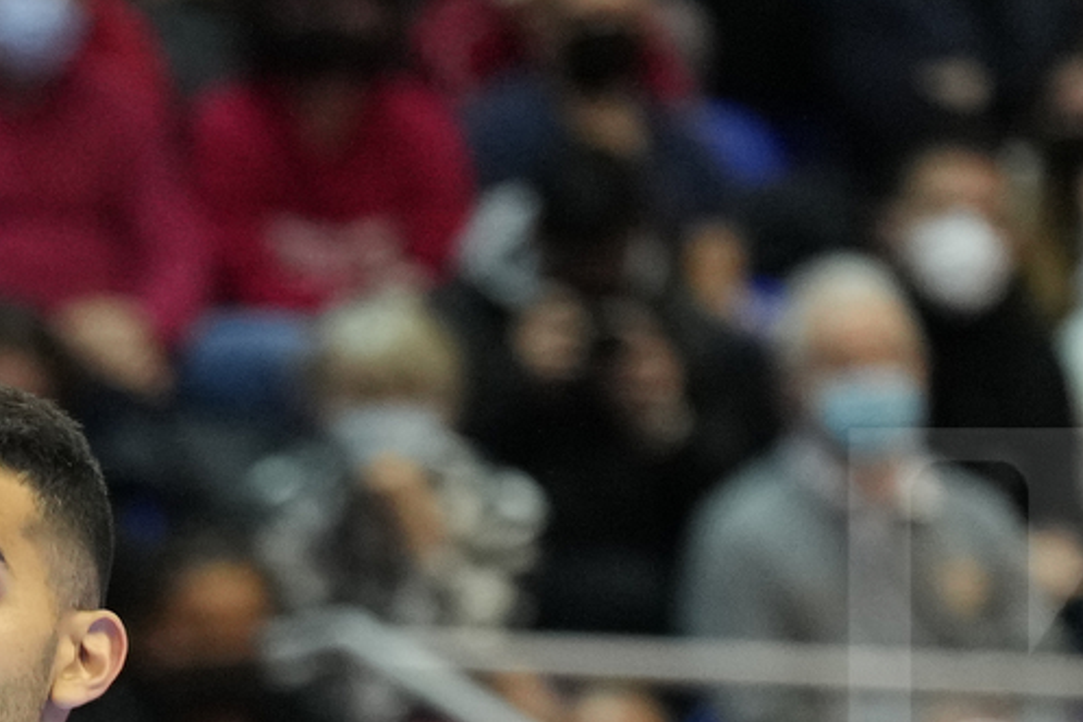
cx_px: -706
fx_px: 18464
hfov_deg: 3.3
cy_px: 1614
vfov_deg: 2.2
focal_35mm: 614
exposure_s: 1/500
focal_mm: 122
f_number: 2.8
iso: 2500
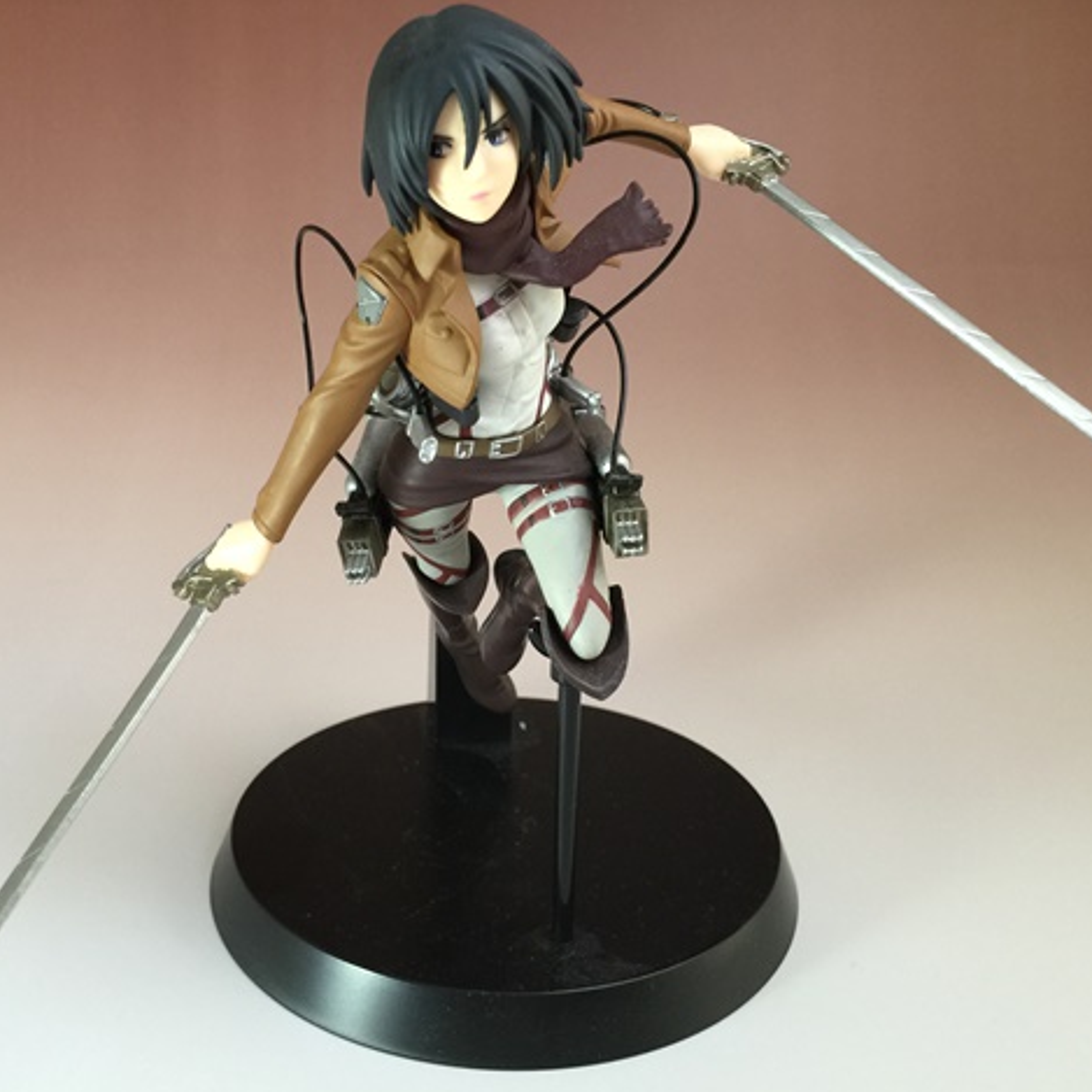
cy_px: 549
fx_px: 1249
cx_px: 494
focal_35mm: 35
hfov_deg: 47.2
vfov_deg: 47.2
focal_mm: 4.15
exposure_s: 1/17
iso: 64
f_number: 2.2
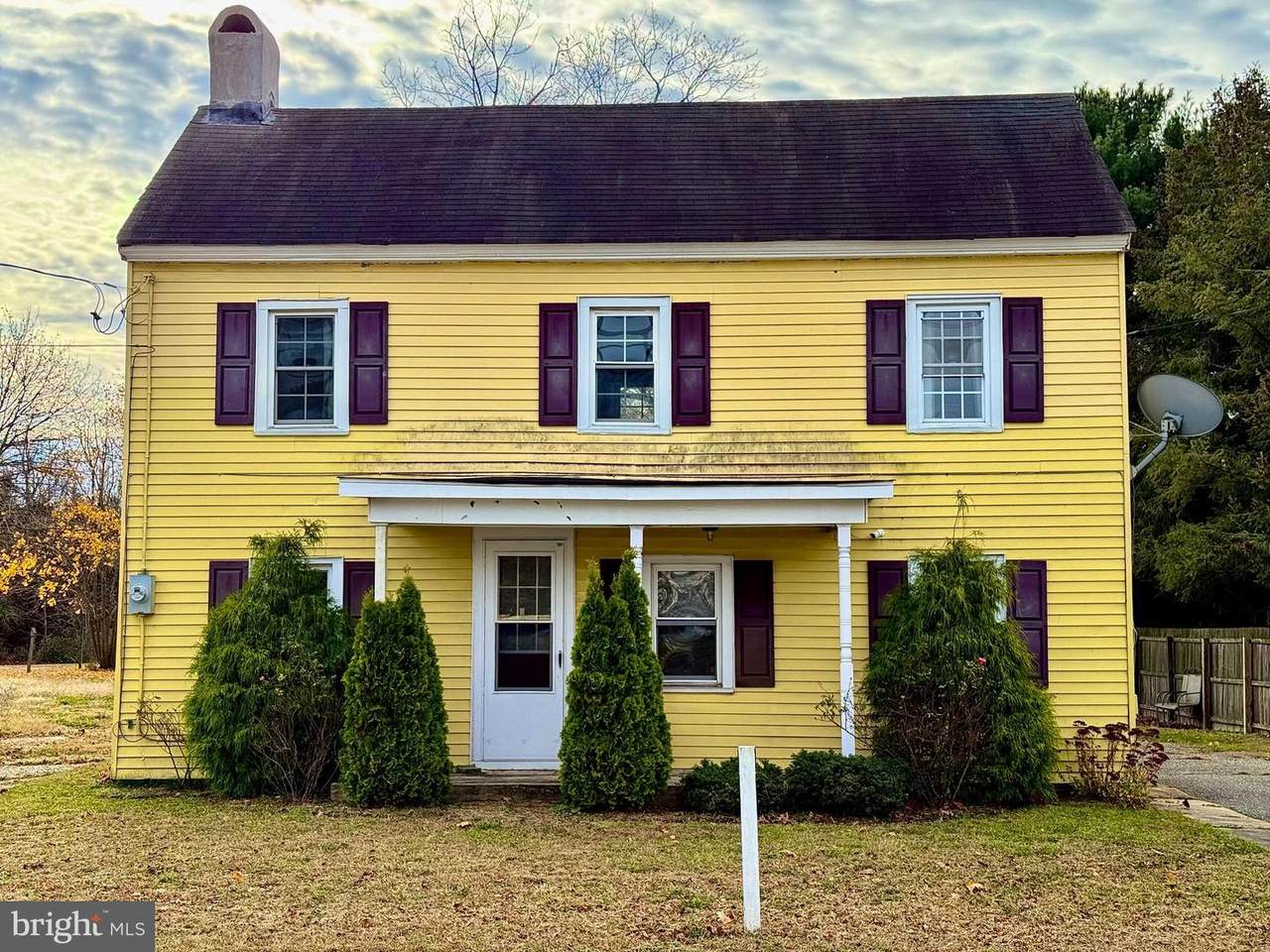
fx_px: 1761
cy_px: 476
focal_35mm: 48
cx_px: 635
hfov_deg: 39.7
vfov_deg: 30.3
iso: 64
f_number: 1.78
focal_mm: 6.76
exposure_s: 1/1642
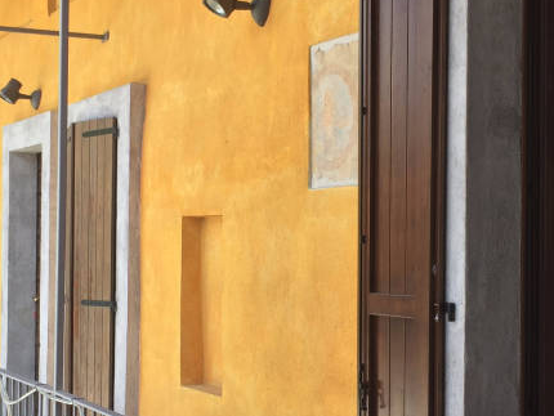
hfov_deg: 28.1
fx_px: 1105
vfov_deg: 21.3
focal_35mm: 69
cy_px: 240
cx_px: 318
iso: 32
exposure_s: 1/373
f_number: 2.2
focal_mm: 4.15
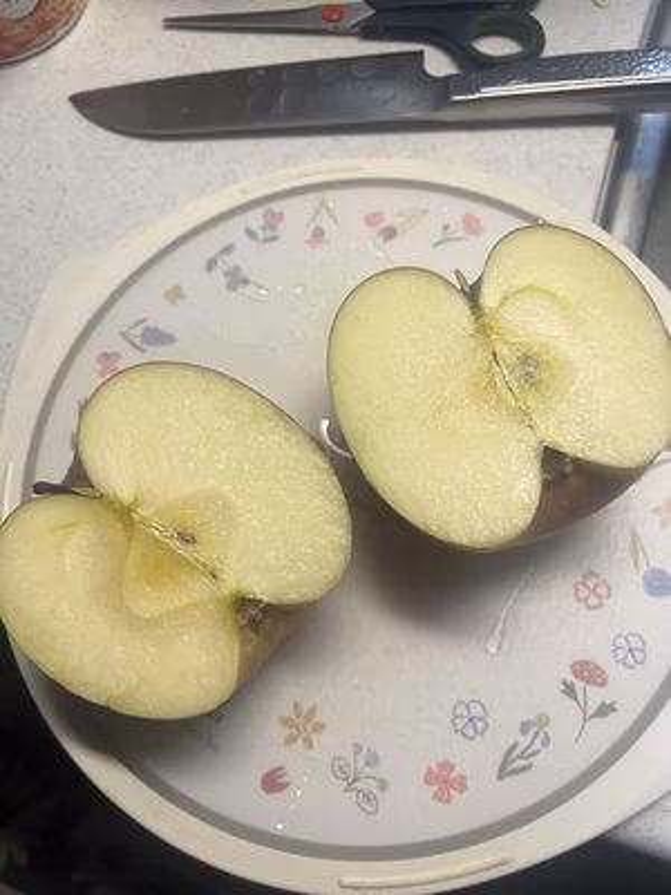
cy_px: 448
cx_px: 336
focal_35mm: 26
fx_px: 672
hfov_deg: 53.1
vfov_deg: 67.3
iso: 100
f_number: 1.5
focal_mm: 5.7
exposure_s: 1/60
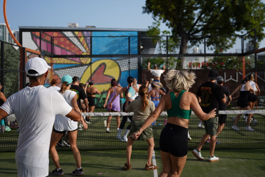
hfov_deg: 43.6
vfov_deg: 30.0
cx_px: 157
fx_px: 330
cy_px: 80
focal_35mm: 45
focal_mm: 37.7
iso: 50
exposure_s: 1/1000
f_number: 2.8
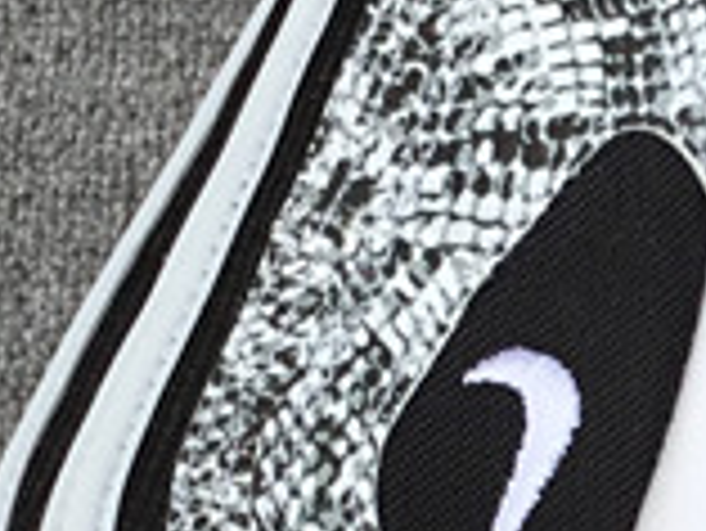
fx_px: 3633
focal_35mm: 178
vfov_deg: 8.3
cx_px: 854
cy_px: 601
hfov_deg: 10.9
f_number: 2.4
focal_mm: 3.3
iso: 25
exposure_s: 1/317
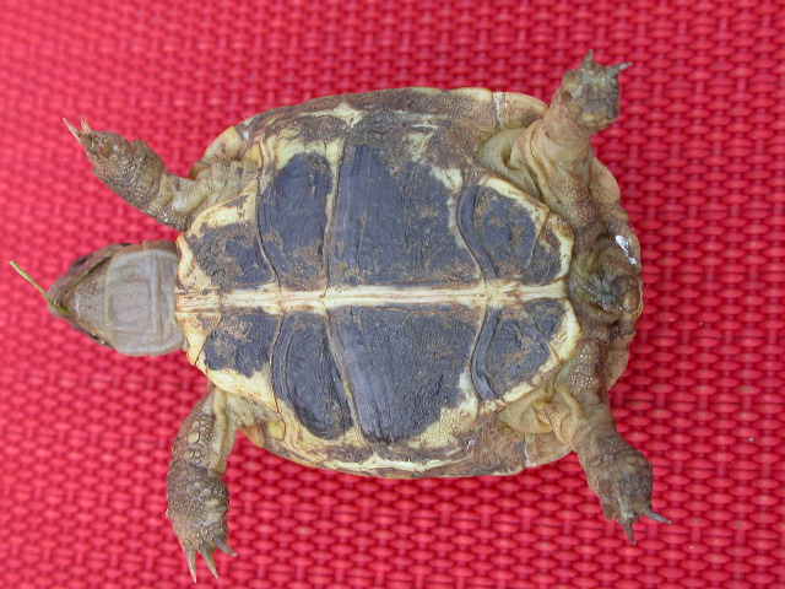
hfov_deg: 25.0
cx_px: 392
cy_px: 294
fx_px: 1769
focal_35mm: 78
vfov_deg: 18.9
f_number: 5
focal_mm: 16.2
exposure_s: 1/66.5
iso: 100
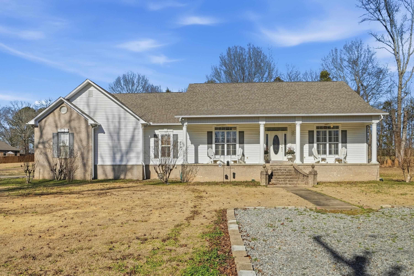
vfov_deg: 47.9
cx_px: 207
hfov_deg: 67.4
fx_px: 310
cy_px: 138
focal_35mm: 27
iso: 250
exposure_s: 1/2500
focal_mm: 18
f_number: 9
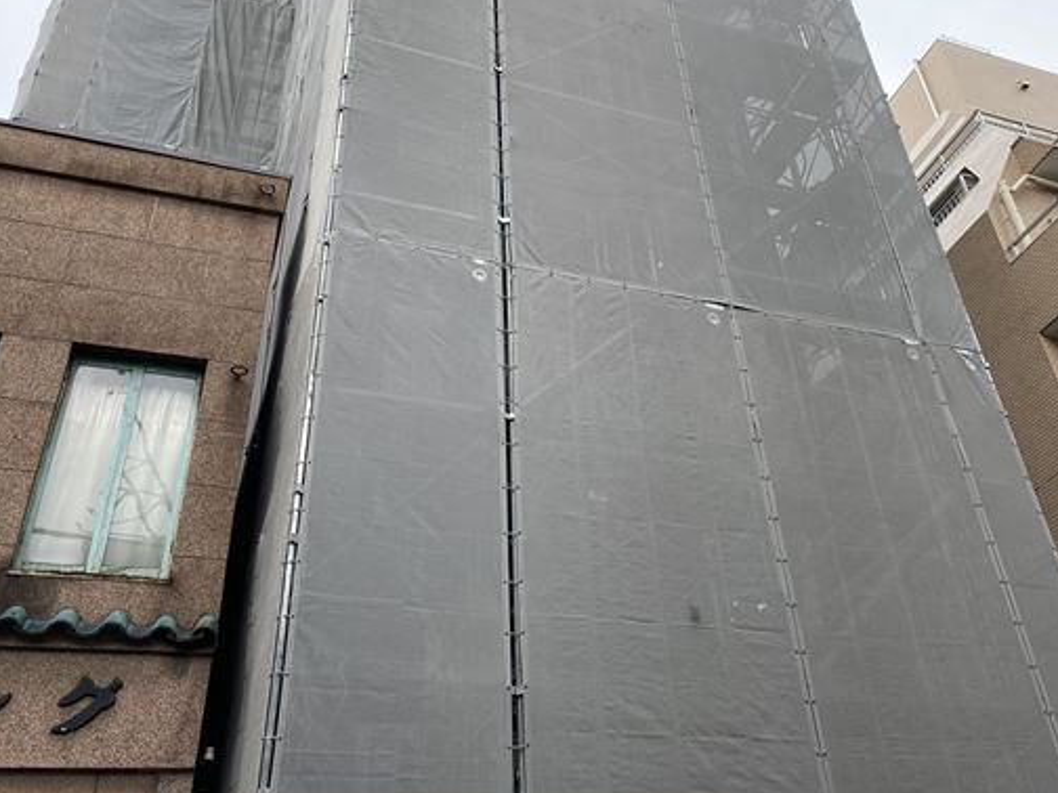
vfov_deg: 42.7
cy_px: 310
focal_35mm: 33
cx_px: 596
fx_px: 1009
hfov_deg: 55.2
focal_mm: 4.25
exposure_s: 1/418
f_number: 1.8
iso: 32
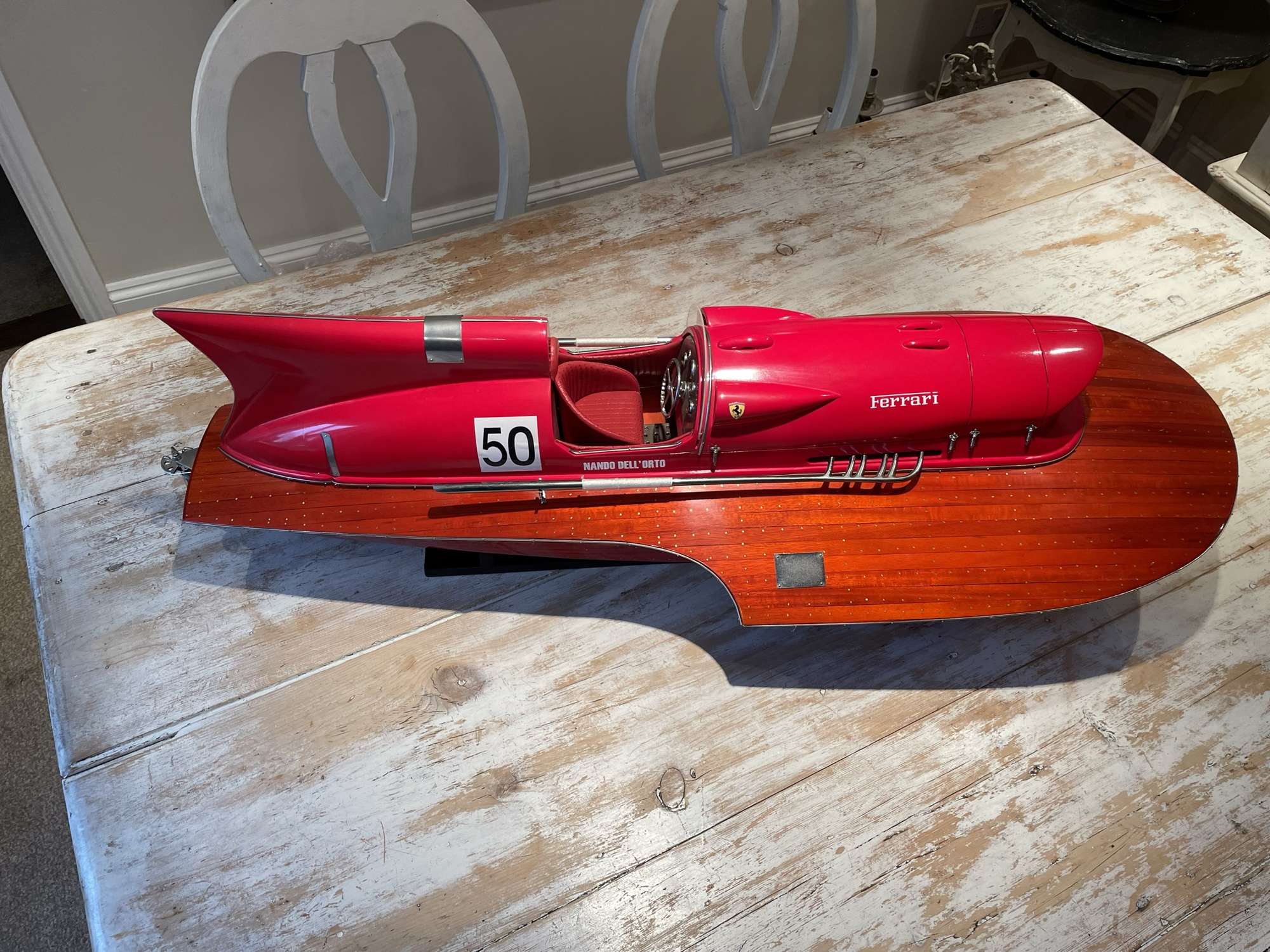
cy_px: 476
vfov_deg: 53.1
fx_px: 954
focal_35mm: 26
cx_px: 635
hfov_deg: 67.3
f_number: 1.6
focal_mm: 4.2
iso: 80
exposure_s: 1/100
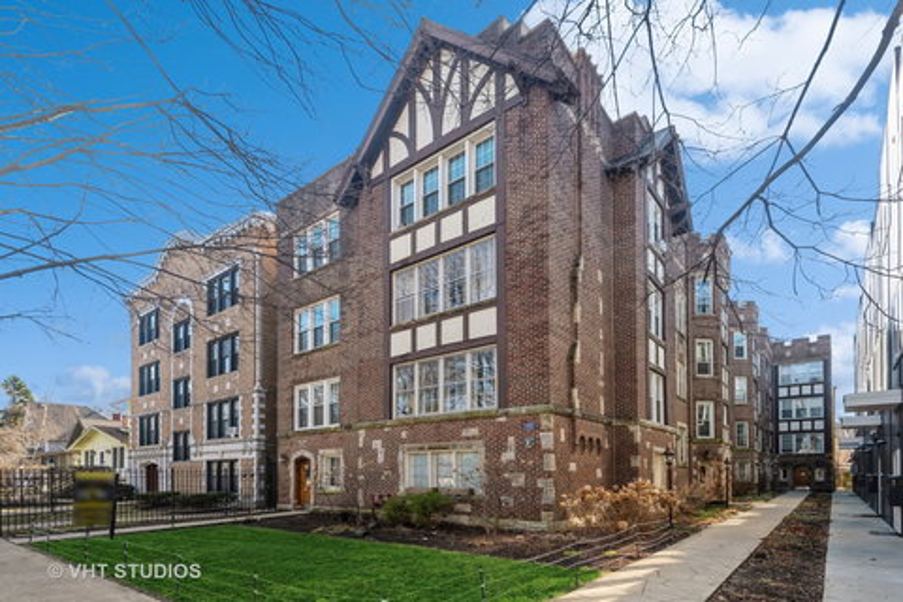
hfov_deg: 96.7
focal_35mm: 16
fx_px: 401
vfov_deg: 73.7
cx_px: 452
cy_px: 301
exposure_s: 1/320
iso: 320
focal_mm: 16
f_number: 8
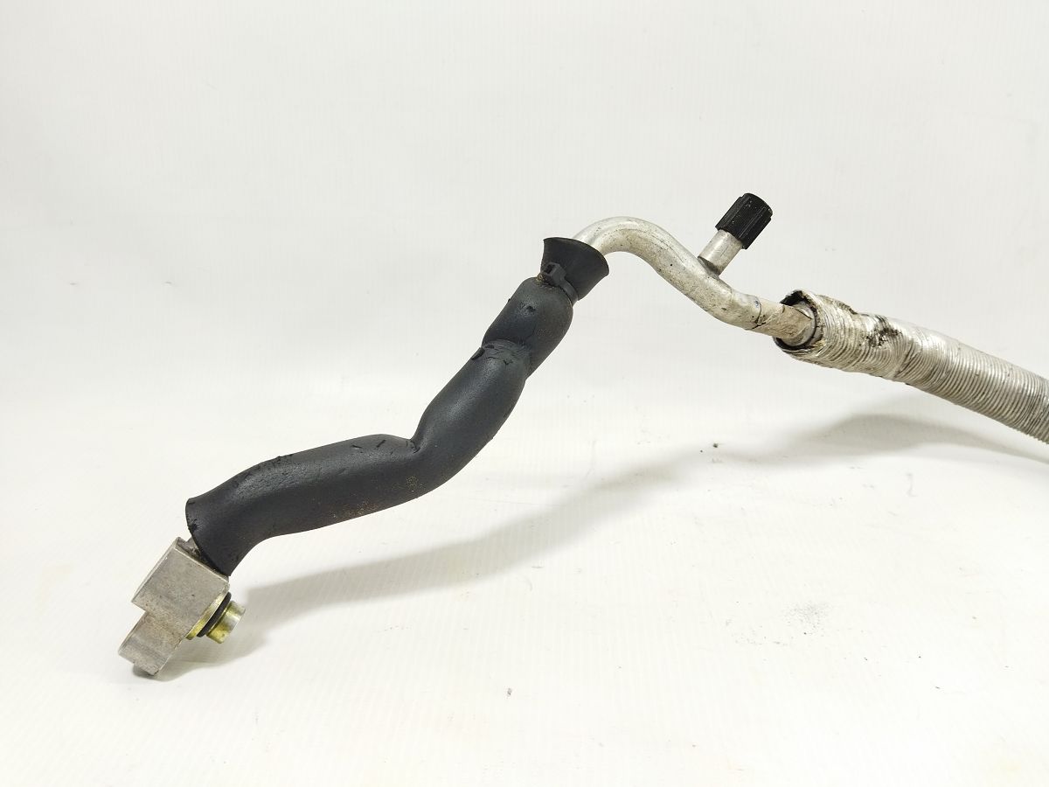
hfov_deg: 65.3
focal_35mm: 27
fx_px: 818
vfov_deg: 51.4
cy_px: 394
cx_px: 524
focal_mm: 4.71
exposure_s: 1/100
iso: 151
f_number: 1.79
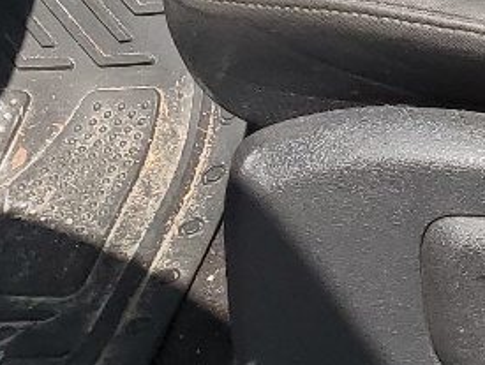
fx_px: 2118
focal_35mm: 151
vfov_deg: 8.5
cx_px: 462
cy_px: -665
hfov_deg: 12.9
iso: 50
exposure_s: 1/1667
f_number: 1.5
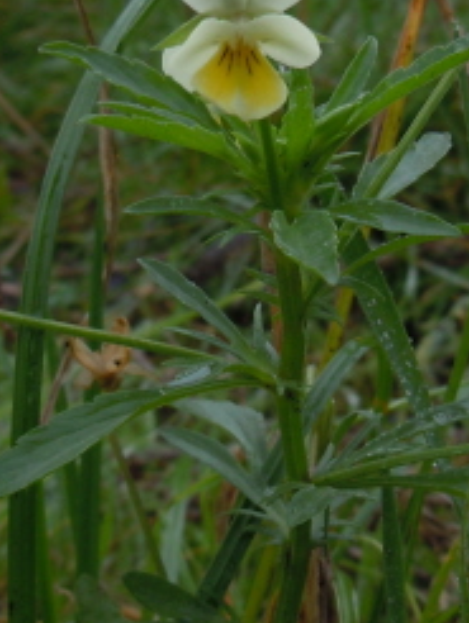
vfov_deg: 25.0
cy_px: 256
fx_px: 1407
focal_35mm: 78
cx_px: 205
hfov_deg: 18.9
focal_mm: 5.4
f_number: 3.5
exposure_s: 1/125
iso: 100
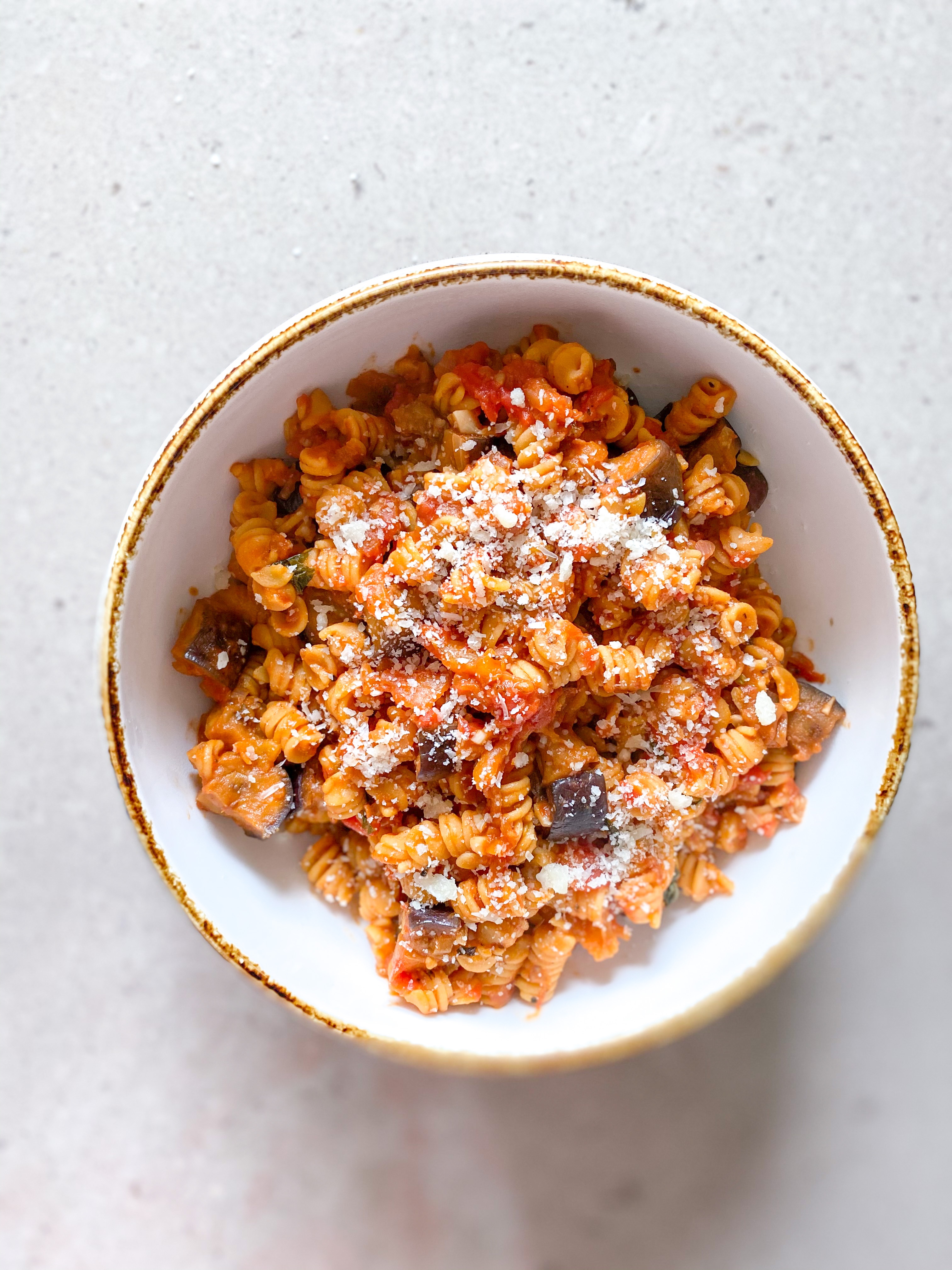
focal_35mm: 26
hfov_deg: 53.1
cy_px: 635
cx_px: 476
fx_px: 953
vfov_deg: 67.3
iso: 100
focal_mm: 4.25
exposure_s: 1/120
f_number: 1.8
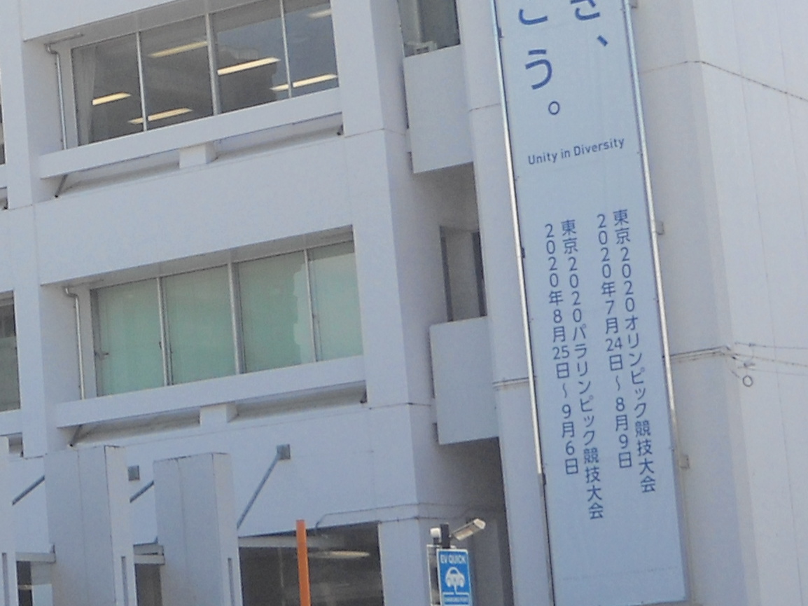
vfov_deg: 12.7
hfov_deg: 16.0
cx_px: -269
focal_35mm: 116
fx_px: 2707
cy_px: 123
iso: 64
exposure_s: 1/161
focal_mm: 6.72
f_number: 5.5
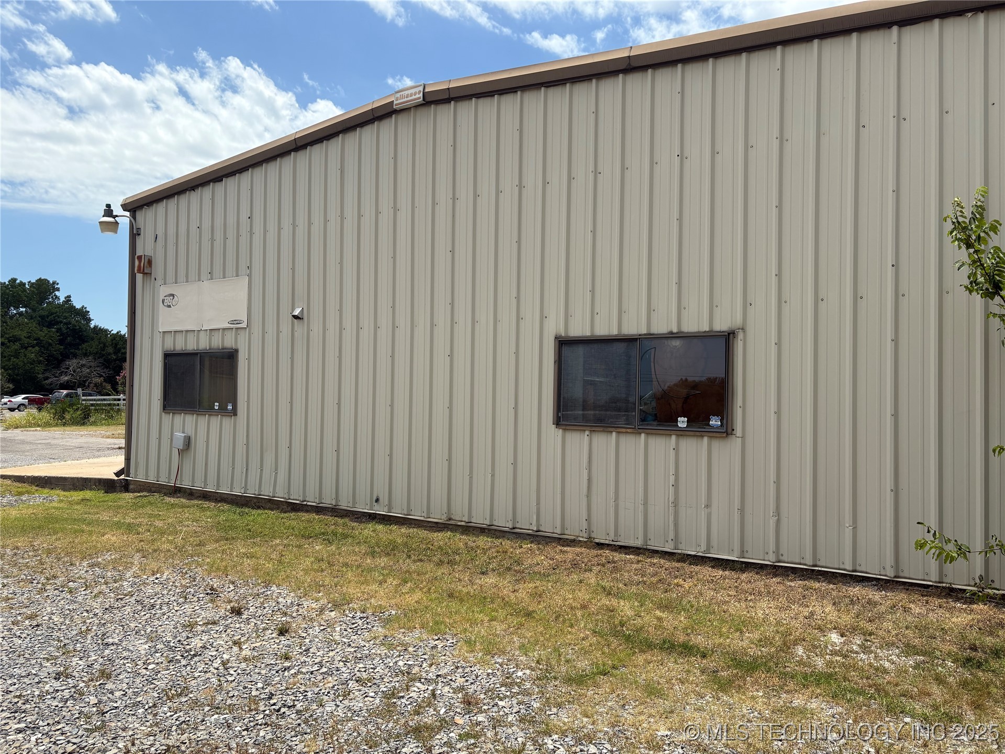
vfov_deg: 53.1
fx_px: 755
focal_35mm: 26
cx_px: 502
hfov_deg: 67.3
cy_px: 377
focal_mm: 5.96
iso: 50
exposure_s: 1/4329
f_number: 1.6
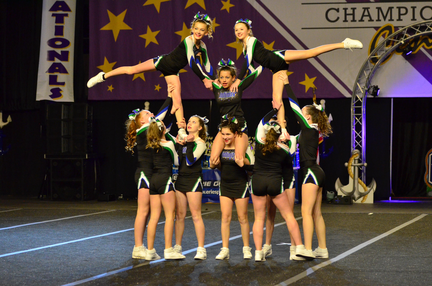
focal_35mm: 105
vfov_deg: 13.0
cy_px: 143
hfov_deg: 19.5
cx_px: 216
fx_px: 1257
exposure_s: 1/500
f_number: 3.2
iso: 2000
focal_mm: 70
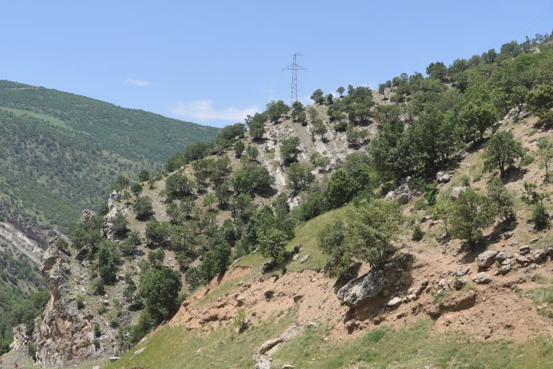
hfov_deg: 24.0
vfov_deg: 16.2
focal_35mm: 84
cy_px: 261
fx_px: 1290
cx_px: 160
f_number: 5.6
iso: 100
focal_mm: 56
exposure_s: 1/500
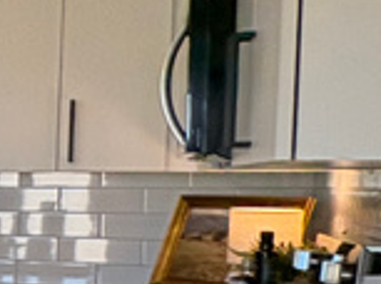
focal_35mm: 94
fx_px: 1032
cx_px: -794
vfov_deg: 15.6
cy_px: 224
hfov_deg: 11.1
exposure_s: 1/135
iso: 100
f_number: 2.2
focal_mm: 2.22
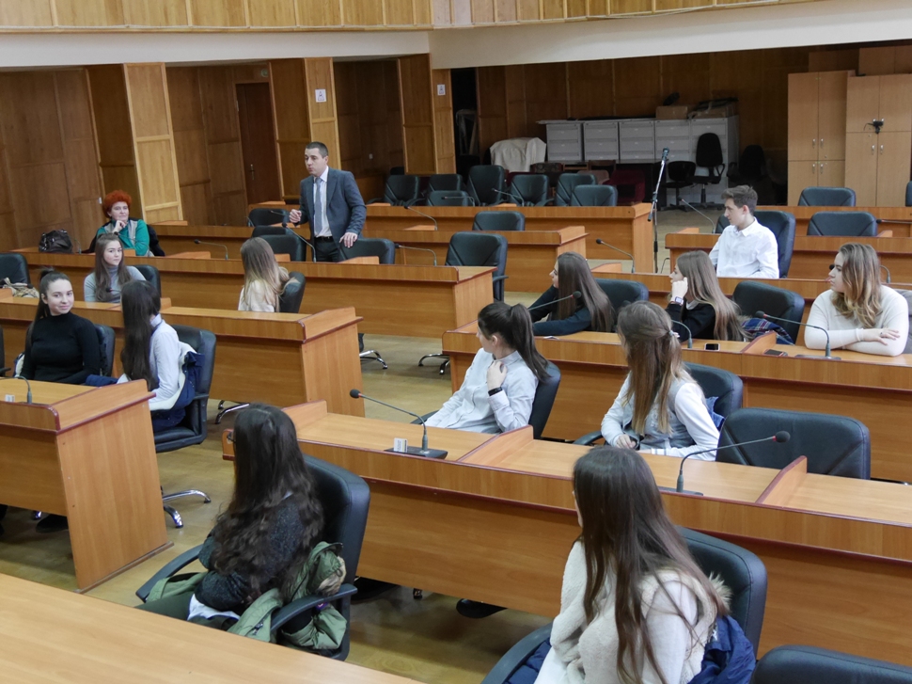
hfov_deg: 44.8
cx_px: 456
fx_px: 1106
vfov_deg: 34.3
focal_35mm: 42
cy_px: 342
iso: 3200
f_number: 4
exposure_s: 1/60
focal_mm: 21
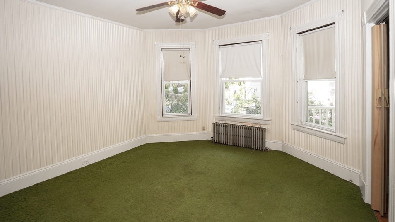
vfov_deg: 60.3
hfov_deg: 92.7
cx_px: 199
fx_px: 188
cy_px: 86
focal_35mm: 18
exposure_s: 1/160
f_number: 4
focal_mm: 16
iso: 500
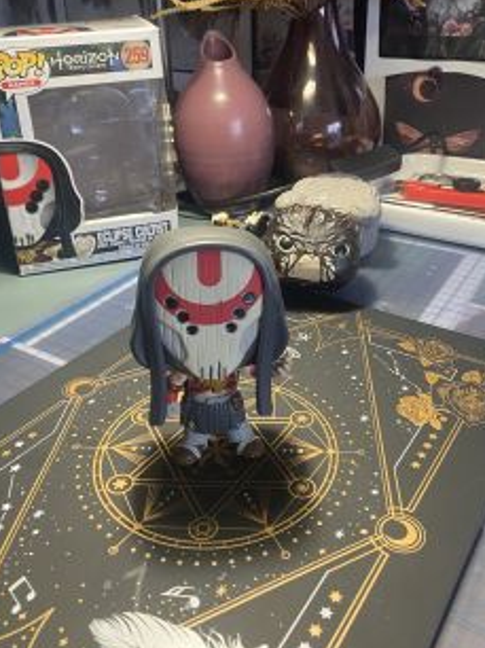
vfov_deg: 53.4
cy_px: 244
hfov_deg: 41.7
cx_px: 267
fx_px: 636
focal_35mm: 34
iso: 200
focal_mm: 4.25
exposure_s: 1/50
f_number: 1.8
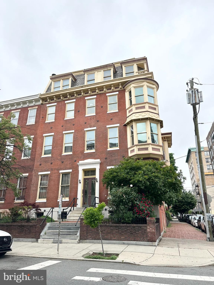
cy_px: 142
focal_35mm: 24
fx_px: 198
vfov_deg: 71.6
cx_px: 107
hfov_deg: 56.8
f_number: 1.78
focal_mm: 6.86
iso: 80
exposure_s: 1/2110
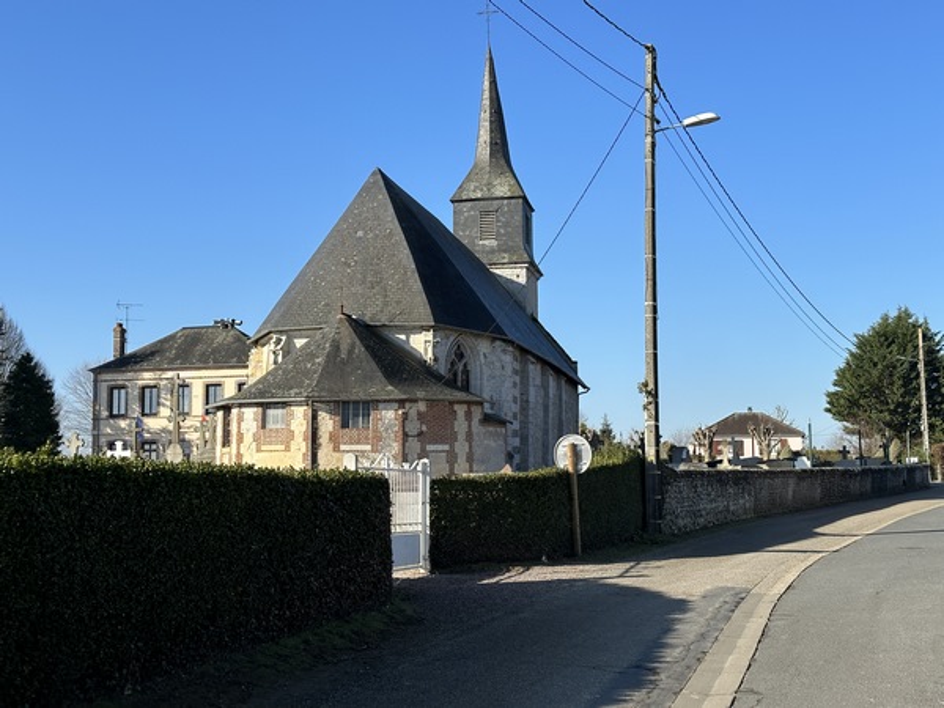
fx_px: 1309
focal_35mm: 48
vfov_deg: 30.3
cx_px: 472
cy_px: 354
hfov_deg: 39.7
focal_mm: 6.86
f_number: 1.78
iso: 64
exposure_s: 1/3367
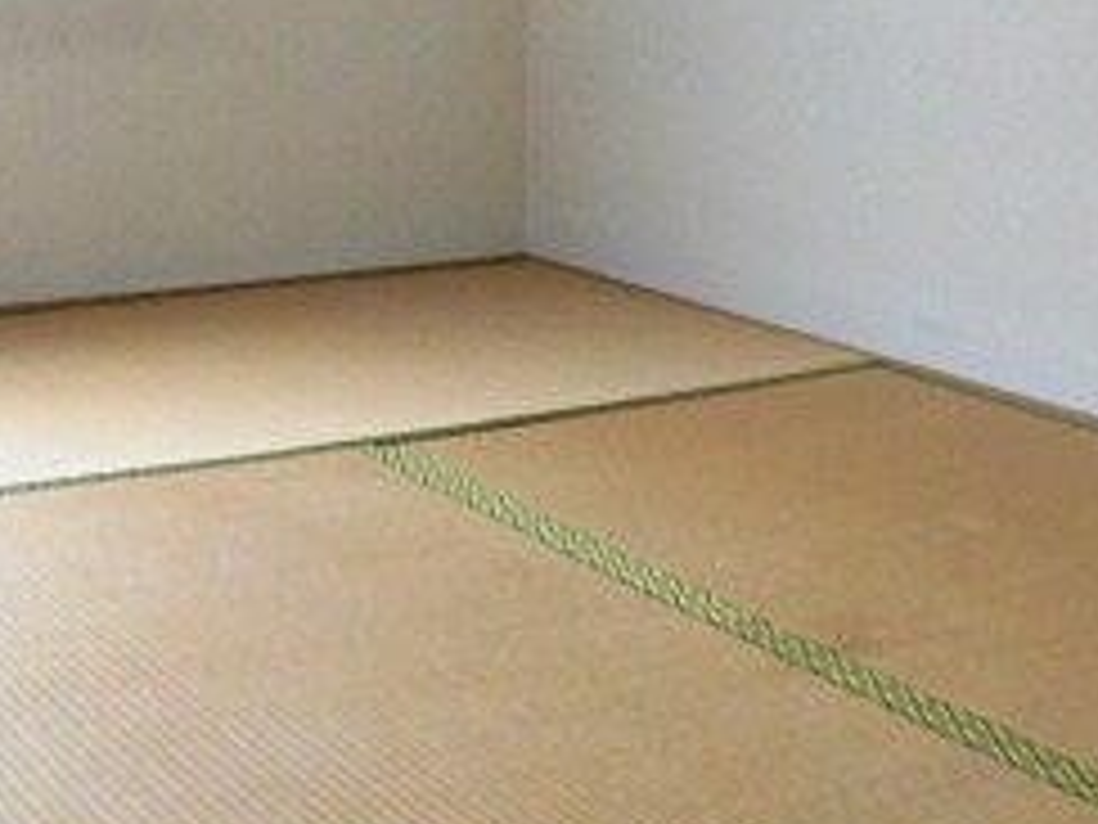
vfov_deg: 21.8
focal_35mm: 63
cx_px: 54
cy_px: -122
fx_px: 1998
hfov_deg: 29.1
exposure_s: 1/60
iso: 160
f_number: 3.1
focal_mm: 4.3
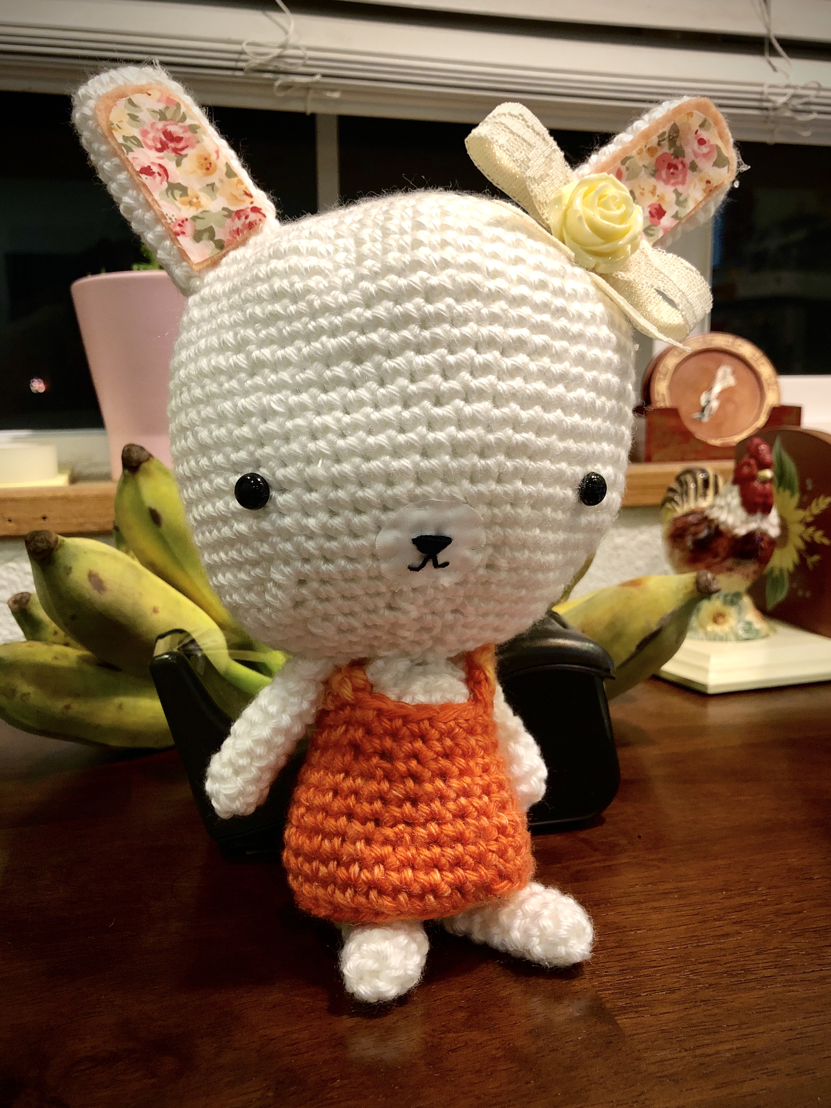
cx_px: 412
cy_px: 548
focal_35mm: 29
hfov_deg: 48.2
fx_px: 928
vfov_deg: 61.7
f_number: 1.8
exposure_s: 1/15
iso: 80
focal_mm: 3.99
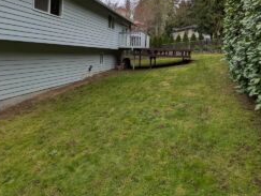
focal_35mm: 23
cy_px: 49
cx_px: 117
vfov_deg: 56.2
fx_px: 174
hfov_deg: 73.6
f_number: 2.2
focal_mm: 1.85
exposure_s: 1/494
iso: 52
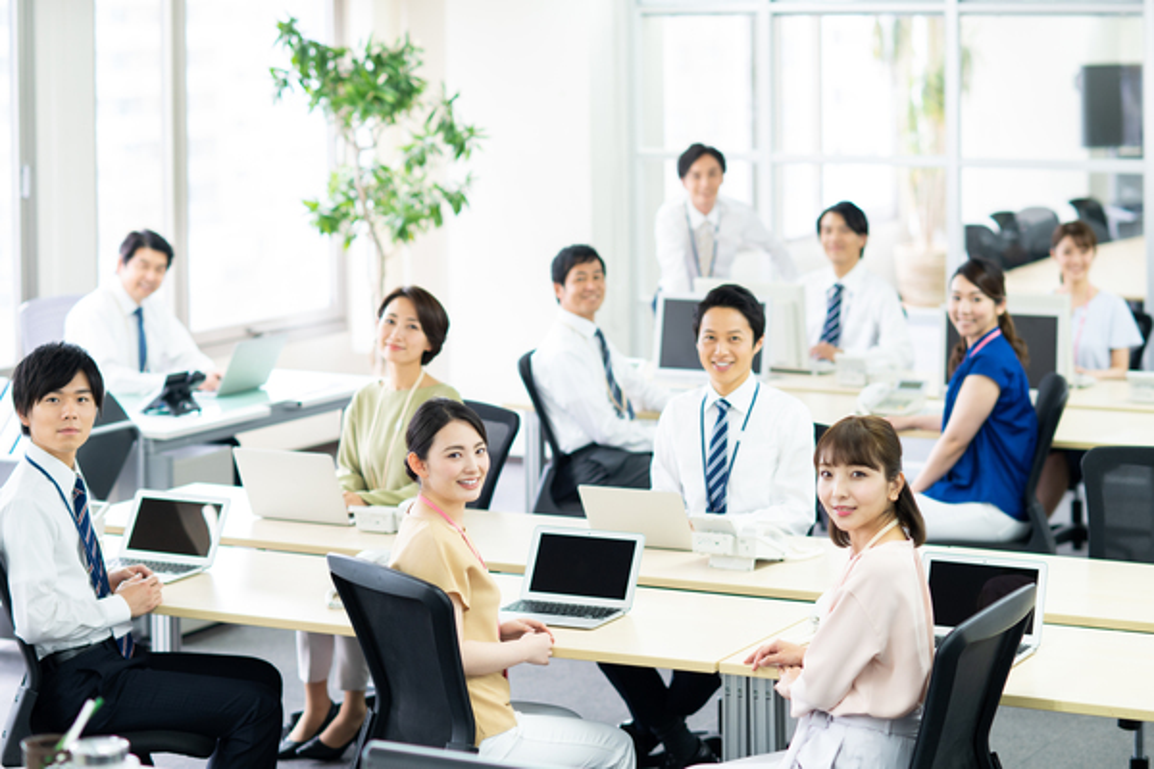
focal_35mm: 85
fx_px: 2725
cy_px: 384
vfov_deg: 16.1
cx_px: 577
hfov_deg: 23.9
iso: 500
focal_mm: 85
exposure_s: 1/125
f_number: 2.8
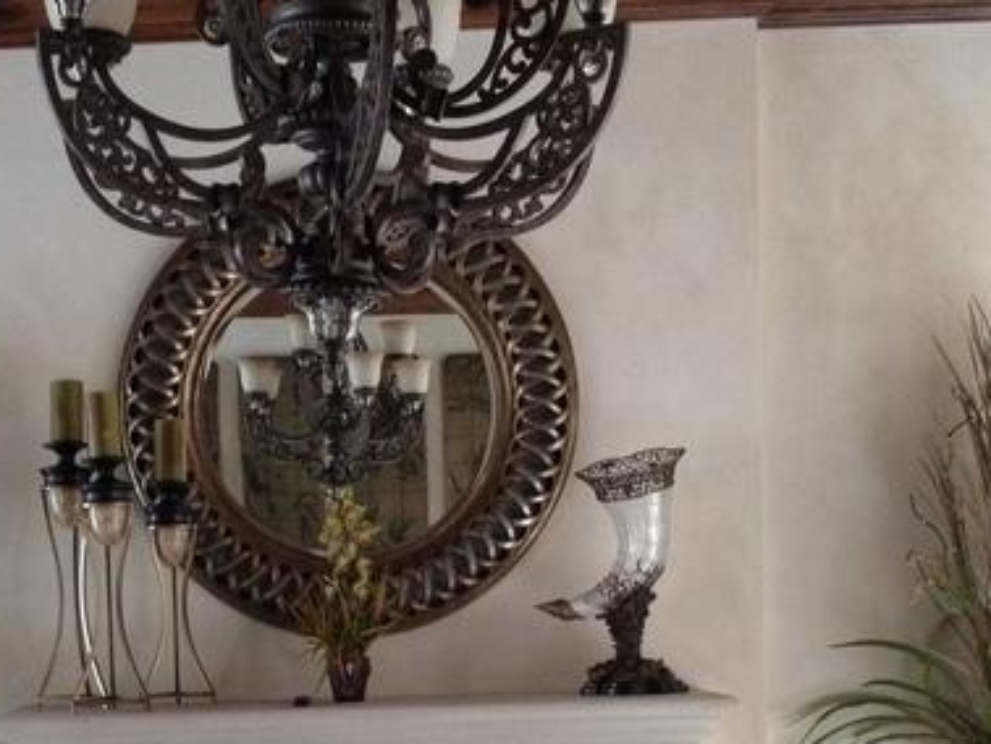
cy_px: 702
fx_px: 2120
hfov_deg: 26.1
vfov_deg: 19.5
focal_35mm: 74
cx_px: 301
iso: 250
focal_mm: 4.28
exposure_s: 1/20
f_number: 2.4
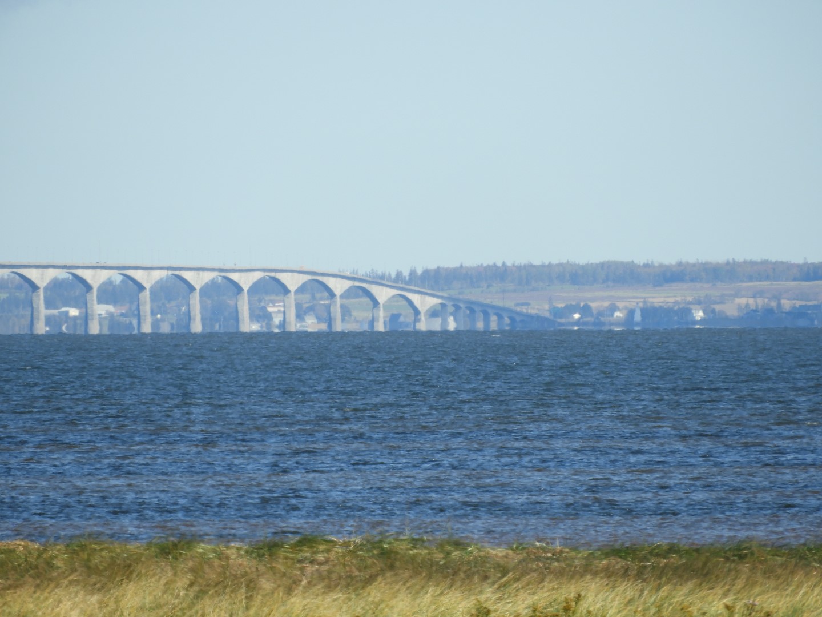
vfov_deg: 1.7
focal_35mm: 900
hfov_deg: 2.2
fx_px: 21372
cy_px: 308
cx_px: 411
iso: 100
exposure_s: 1/500
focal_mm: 161.2
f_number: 5.6
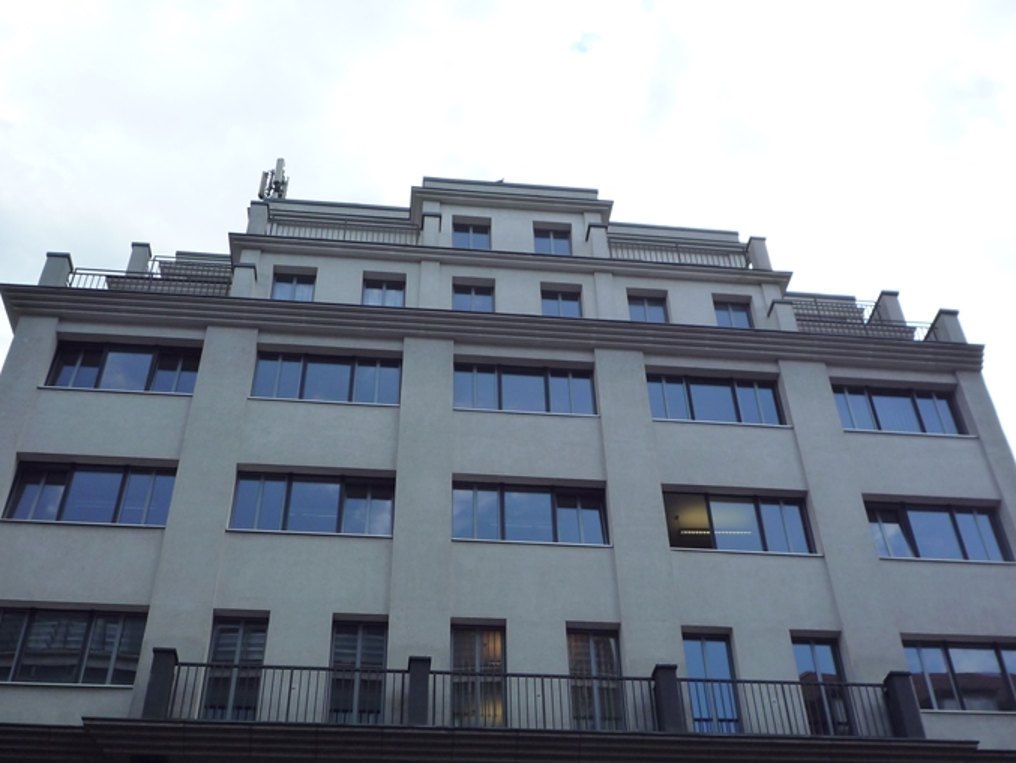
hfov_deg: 47.9
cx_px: 500
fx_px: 1145
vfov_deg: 36.7
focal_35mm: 39
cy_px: 448
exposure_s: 1/640
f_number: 4
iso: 160
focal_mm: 5.8
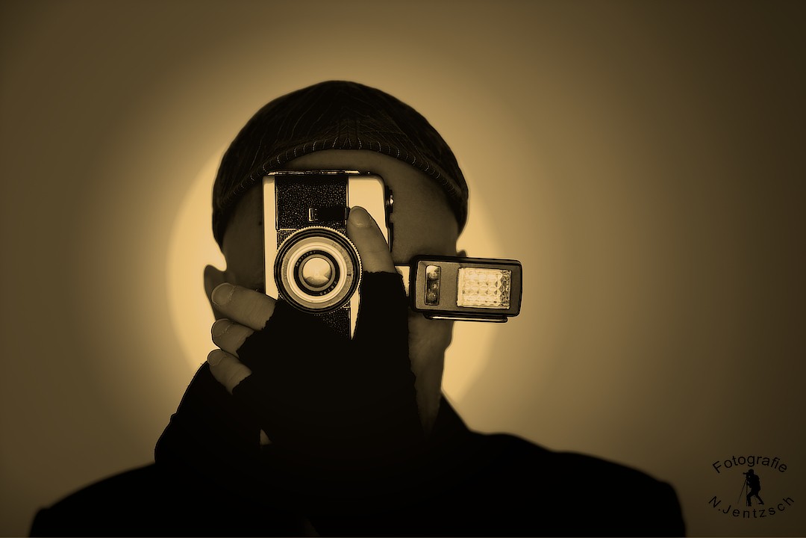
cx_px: 403
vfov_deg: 27.0
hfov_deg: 39.6
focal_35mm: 50
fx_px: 1119
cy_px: 269
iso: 50
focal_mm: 50
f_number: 1.8
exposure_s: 1/25
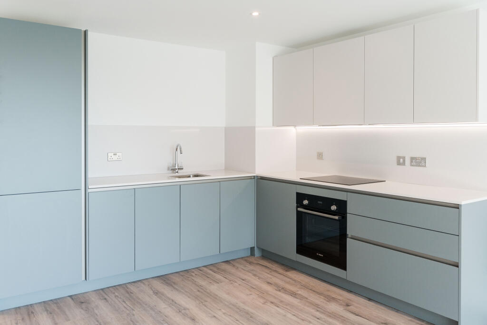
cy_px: 162
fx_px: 379
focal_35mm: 28
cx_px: 244
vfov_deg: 46.4
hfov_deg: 65.5
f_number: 4.5
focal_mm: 28
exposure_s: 1/160
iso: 1250
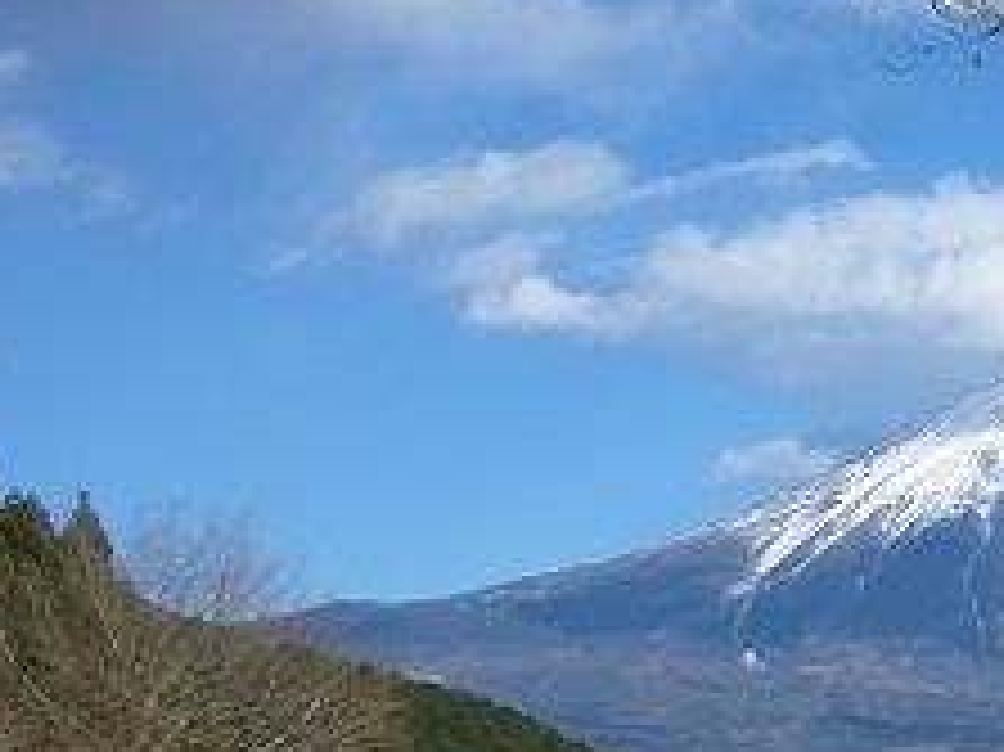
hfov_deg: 18.3
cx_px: 1193
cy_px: 642
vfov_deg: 14.4
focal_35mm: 102
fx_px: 2957
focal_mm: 5.8
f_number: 4.3
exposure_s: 1/640
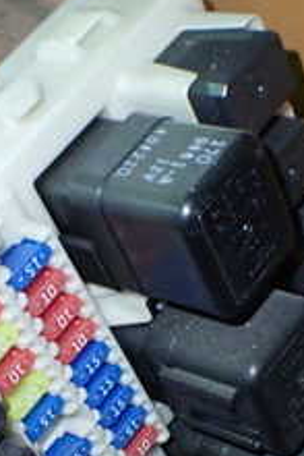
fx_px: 1075
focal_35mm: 85
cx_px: 112
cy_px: 400
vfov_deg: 23.3
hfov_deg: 16.1
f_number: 2.3
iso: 800
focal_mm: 5.4
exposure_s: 1/30
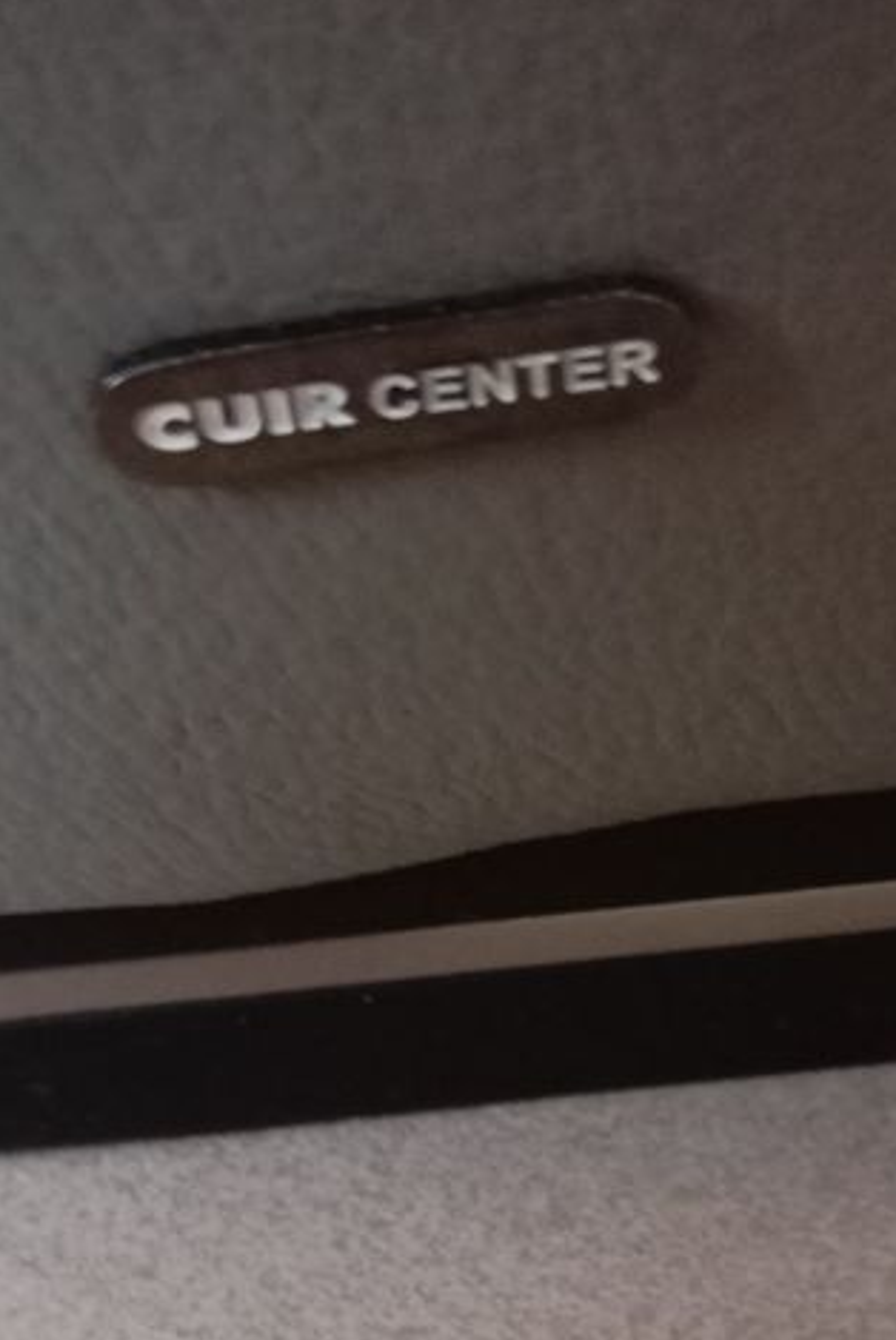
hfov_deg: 21.9
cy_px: 995
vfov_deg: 31.8
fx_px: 2311
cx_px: 498
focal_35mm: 62
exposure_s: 1/16.7
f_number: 1.8
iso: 3287
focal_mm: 4.27
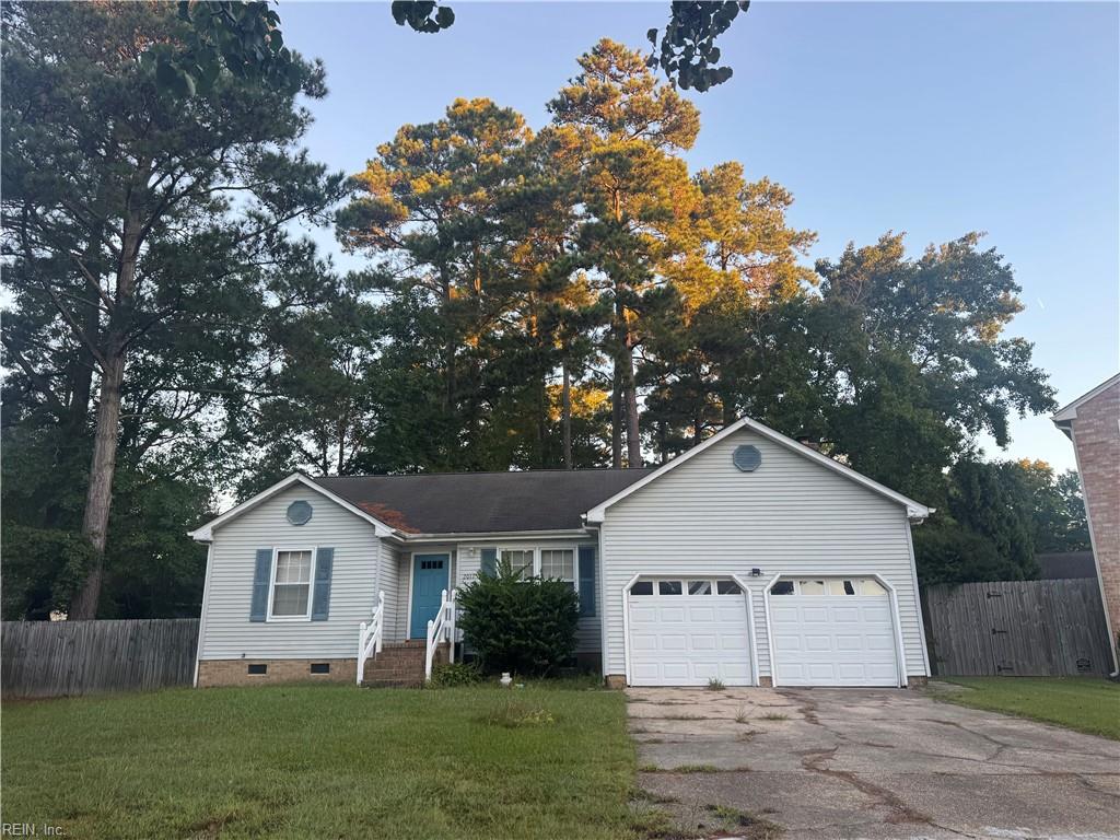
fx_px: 777
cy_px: 420
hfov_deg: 71.6
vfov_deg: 56.8
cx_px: 560
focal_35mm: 24
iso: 64
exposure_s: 1/197
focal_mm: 6.76
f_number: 1.78
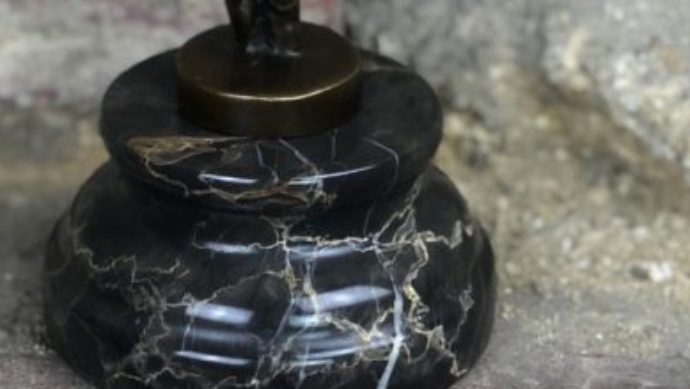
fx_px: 2727
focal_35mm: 149
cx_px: 277
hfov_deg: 14.4
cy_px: -385
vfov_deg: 7.8
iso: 25
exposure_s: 1/50
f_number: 2.4
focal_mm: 6
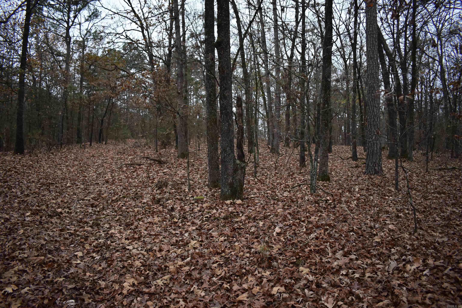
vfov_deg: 47.9
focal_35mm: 27
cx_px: 231
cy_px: 154
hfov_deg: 67.4
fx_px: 346
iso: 800
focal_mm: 18
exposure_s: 1/160
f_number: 3.5
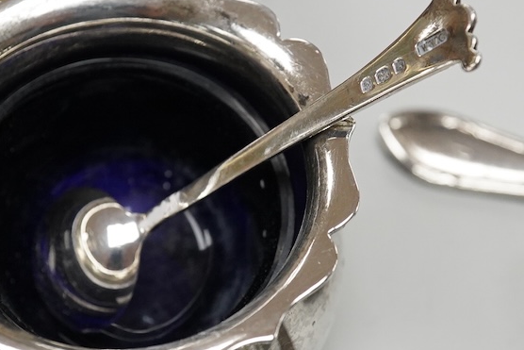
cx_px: 270
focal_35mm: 91
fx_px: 1325
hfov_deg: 22.4
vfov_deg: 15.0
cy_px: 149
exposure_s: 1/400
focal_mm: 30
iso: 2500
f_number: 9
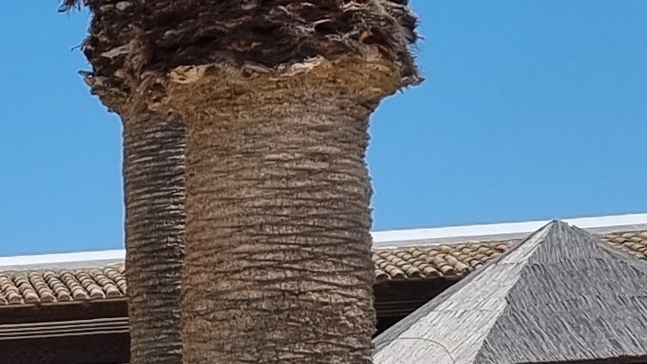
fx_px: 2728
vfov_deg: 7.4
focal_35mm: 159
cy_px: 678
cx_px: -483
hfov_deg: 12.5
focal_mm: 5.4
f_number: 1.8
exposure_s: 1/4480
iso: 50
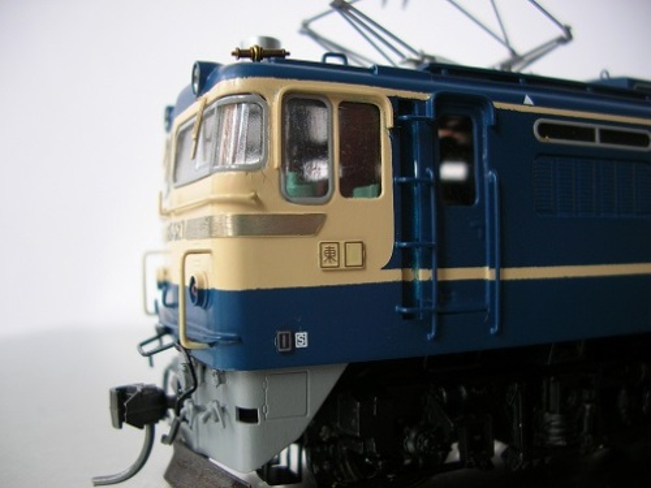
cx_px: 326
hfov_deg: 52.6
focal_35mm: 35
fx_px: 658
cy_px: 244
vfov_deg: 40.7
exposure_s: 1/46.4
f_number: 2.8
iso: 50
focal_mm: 5.8
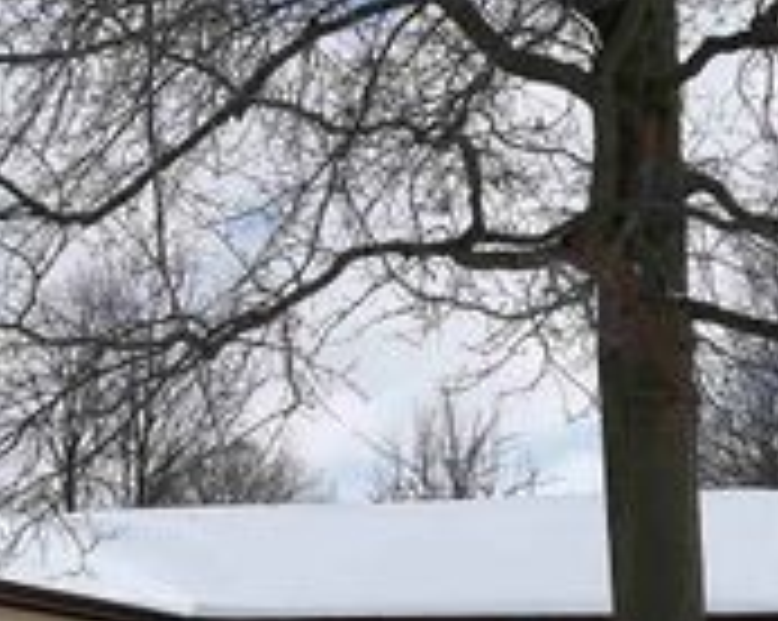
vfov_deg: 18.1
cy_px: 664
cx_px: 180
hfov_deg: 23.0
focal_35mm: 82
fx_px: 1886
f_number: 1.8
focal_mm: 3
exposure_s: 1/4785
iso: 20
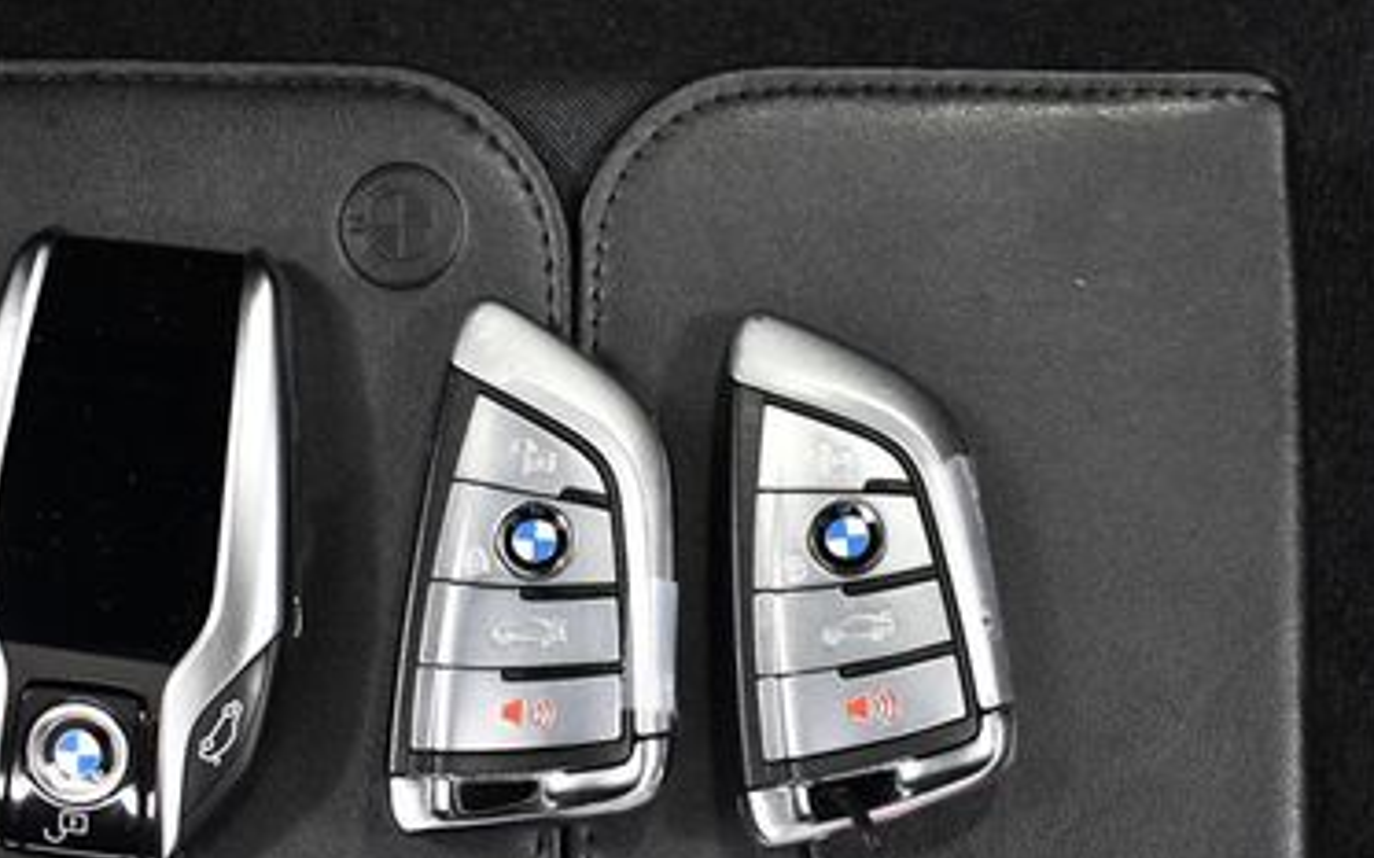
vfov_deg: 20.4
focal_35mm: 63
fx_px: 2359
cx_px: 538
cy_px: 663
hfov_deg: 32.4
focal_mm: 18
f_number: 3.5
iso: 1800
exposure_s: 1/125
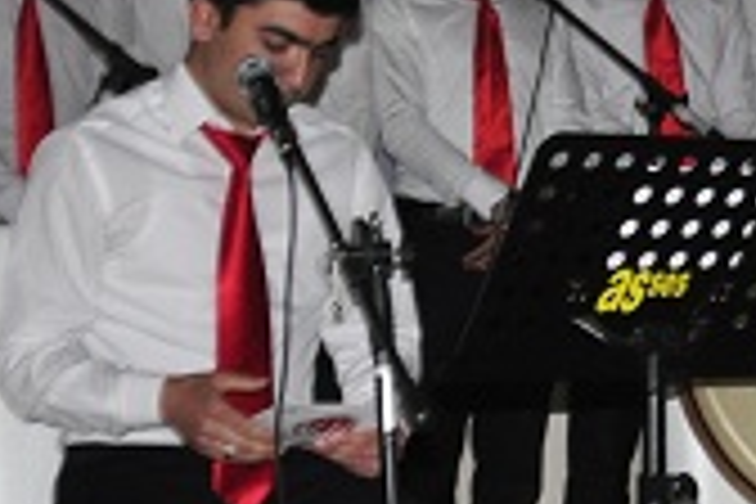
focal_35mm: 161
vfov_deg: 8.5
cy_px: 230
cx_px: 824
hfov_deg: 12.5
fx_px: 3381
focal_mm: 28
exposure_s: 1/125
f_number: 4
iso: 800
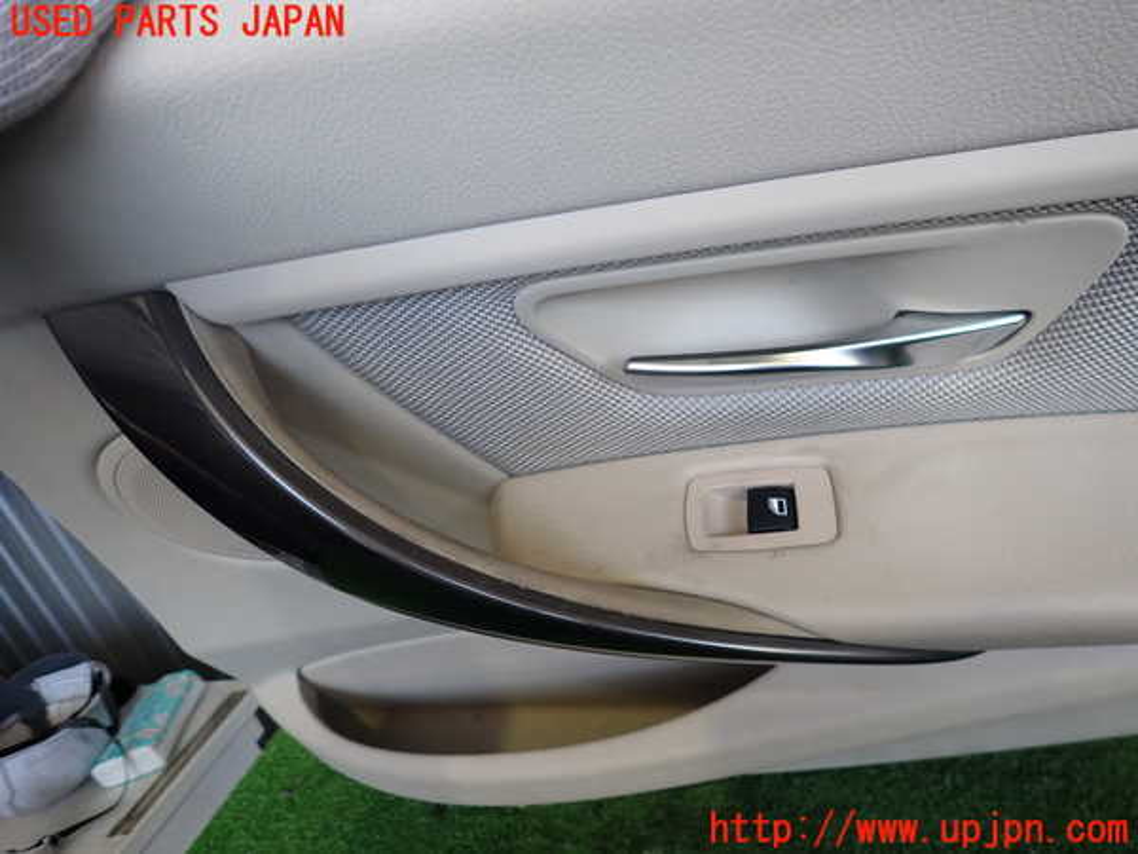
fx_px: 822
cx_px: 569
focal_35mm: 25
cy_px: 427
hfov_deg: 69.4
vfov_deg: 54.9
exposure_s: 1/125
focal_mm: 4.5
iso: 200
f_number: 2
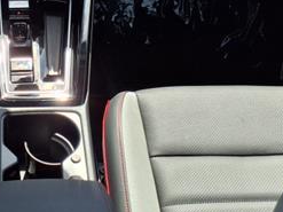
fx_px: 572
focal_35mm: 70
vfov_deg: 20.3
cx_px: 18
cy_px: -2
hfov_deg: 26.7
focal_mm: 3.58
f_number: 1.9
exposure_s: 1/667
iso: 40
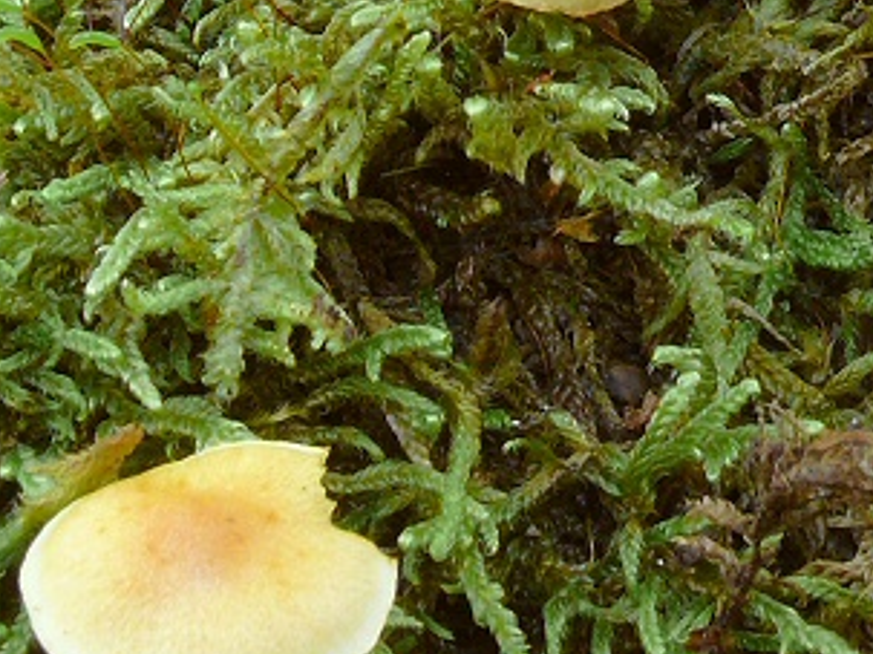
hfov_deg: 14.8
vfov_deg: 11.0
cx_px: 824
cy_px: -145
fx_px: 3328
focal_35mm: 132
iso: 100
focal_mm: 10.6
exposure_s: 1.6
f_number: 11
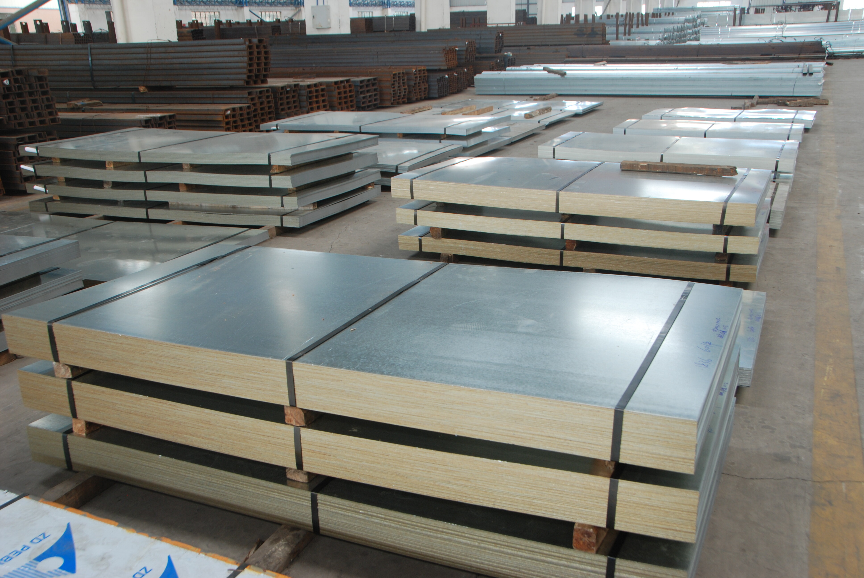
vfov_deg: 40.1
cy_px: 289
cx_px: 432
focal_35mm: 33
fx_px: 793
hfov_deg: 57.2
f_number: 6.3
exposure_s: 1/2.5
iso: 200
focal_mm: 22
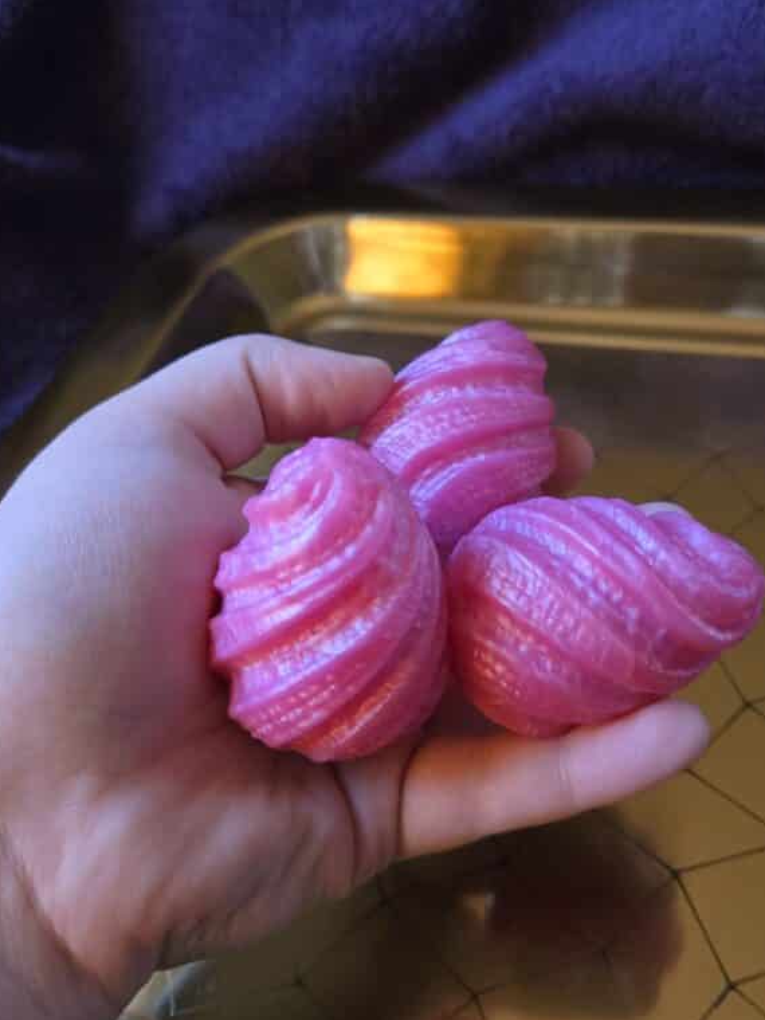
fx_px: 913
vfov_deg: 58.4
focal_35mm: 31
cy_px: 511
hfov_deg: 45.4
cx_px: 399
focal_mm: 5.4
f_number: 1.8
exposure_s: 1/60
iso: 800
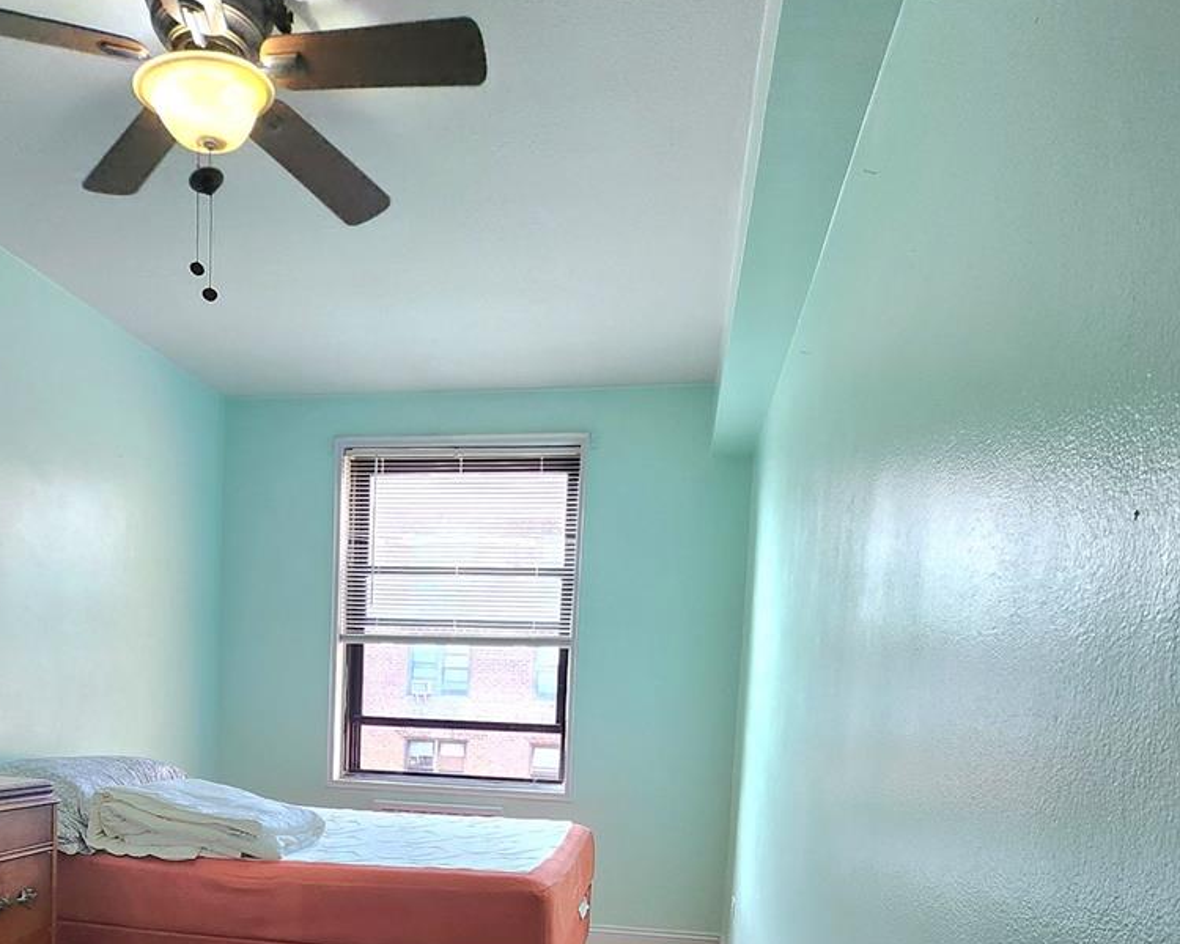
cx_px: 478
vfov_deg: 51.4
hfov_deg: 65.5
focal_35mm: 26
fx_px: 908
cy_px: 760
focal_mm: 1.74
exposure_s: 1/60.2
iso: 80
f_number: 2.2
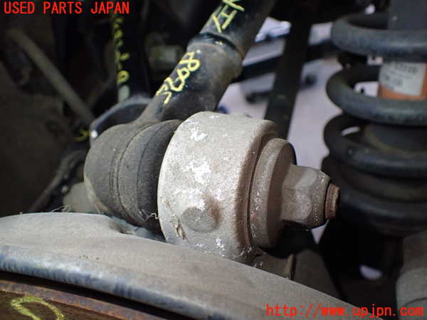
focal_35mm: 30
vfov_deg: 46.8
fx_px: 370
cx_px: 214
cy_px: 160
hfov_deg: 60.0
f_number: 2.3
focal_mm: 5.4
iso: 640
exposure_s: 1/125
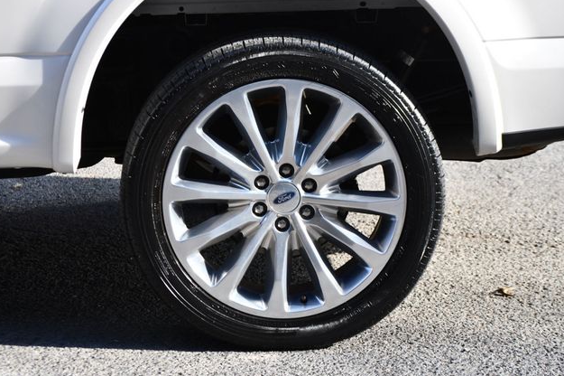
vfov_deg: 10.9
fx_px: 1973
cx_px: 277
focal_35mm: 126
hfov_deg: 16.3
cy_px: 190
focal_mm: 82
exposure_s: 1/250
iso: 280
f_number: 5.6
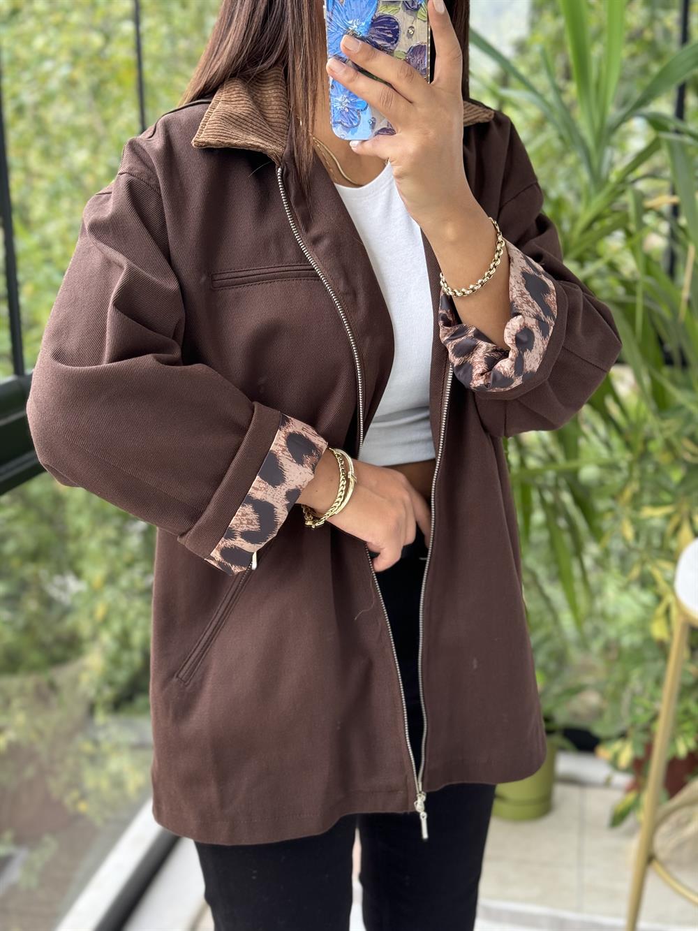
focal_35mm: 48
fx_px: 1290
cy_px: 466
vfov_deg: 39.7
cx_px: 349
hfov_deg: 30.3
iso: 100
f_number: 1.78
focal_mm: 6.76
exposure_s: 1/85
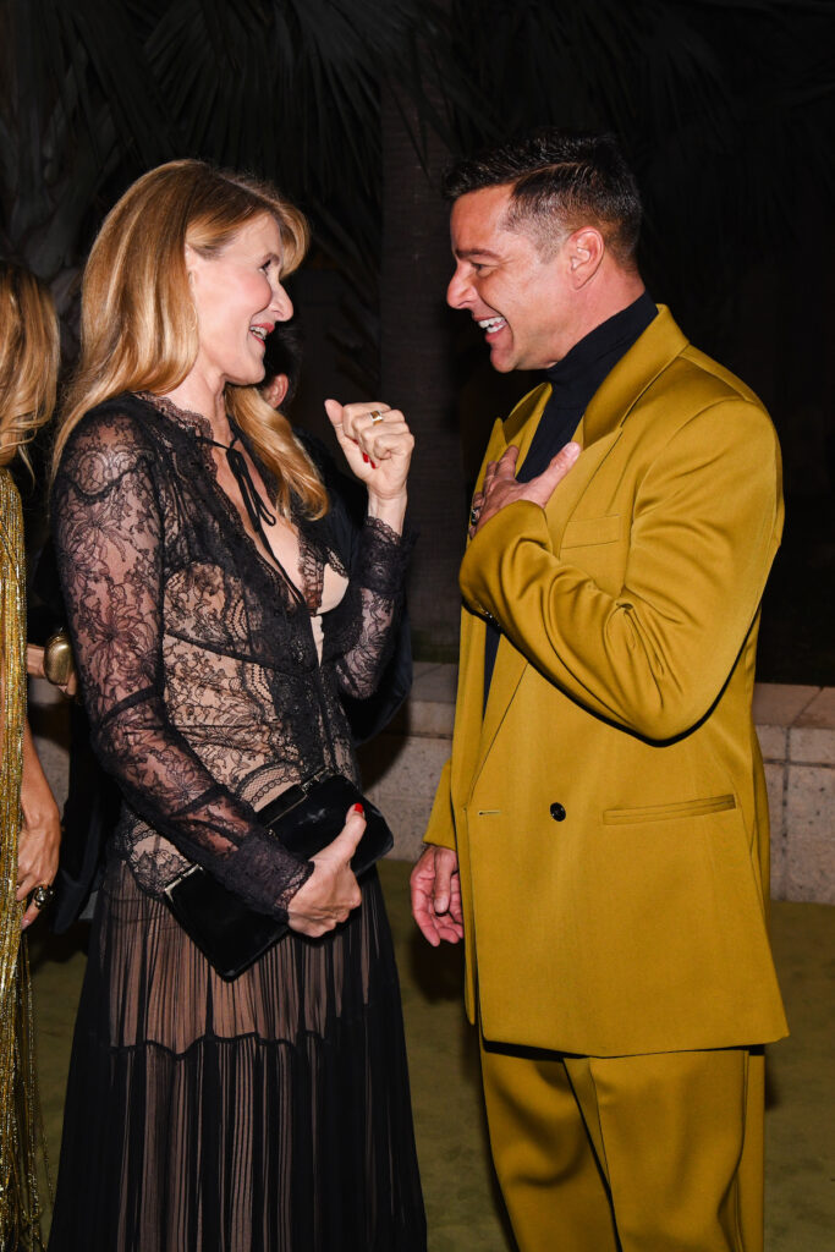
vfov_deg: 53.1
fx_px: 1252
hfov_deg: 36.9
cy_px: 626
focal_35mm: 36
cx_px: 418
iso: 1250
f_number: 7.1
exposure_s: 1/50
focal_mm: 36
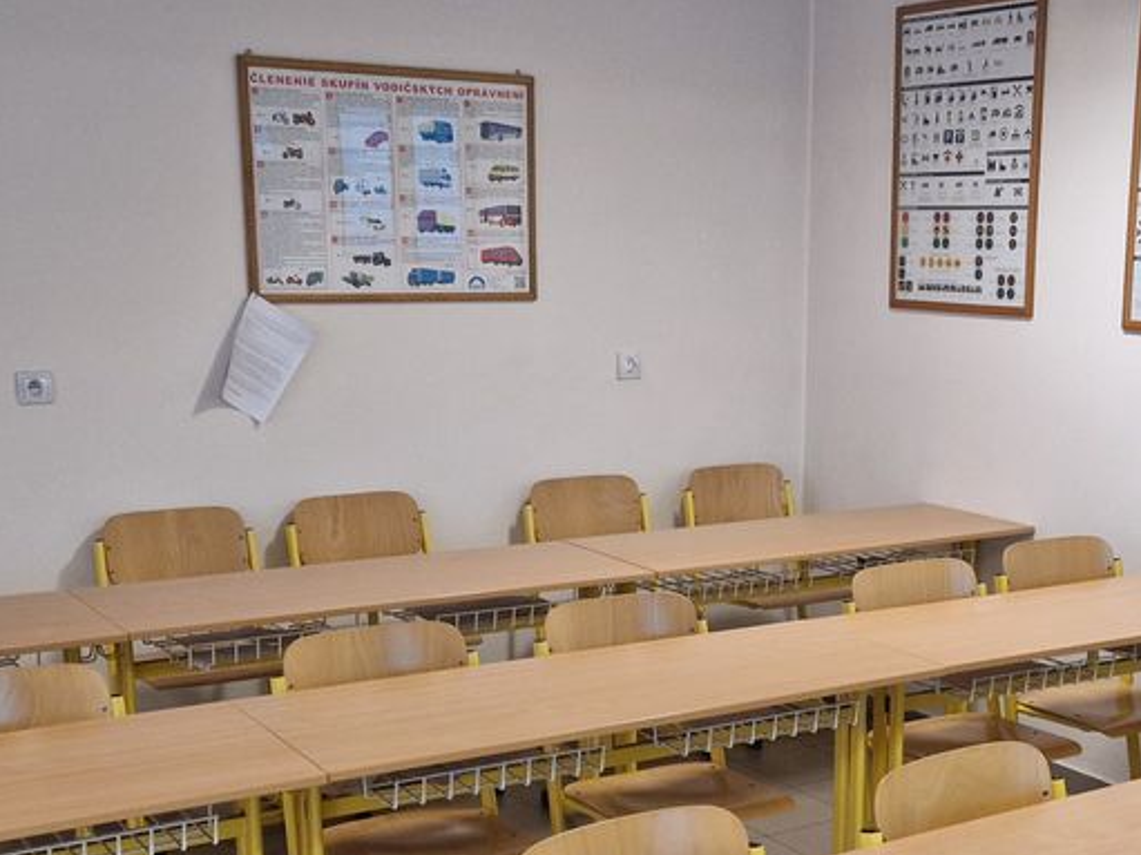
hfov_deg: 35.3
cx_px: 748
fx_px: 1780
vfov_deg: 26.7
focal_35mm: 54
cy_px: 645
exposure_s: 1/100
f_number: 1.8
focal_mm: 5.4
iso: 400
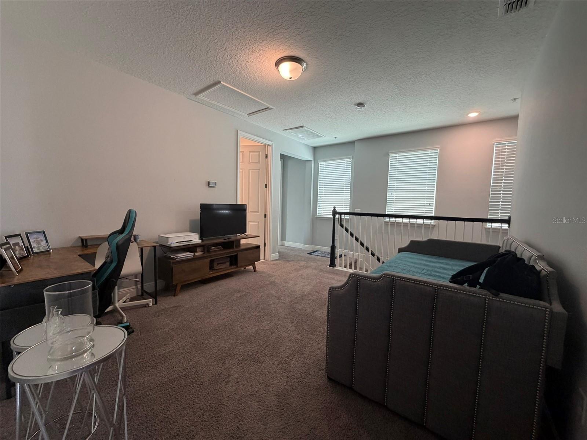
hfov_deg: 102.1
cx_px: 294
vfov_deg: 85.7
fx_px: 237
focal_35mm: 14
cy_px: 220
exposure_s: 1/60
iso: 250
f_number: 2.2
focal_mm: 2.22
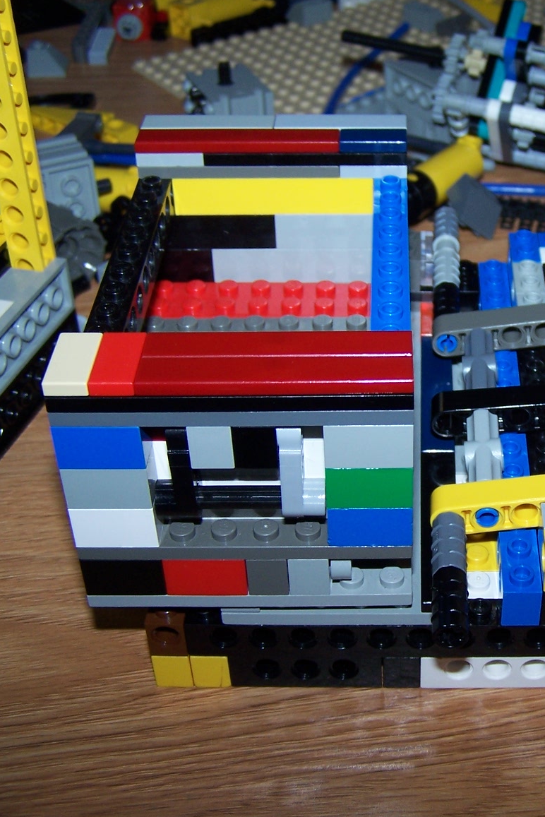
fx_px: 1203
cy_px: 409
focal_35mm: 53
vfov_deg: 37.5
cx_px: 501
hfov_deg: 24.7
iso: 80
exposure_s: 1/60
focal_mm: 6.3
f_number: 2.8
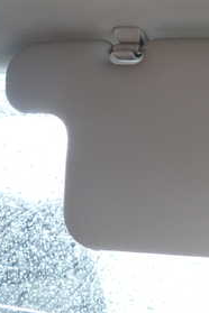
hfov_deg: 20.4
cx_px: 322
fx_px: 488
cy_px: 91
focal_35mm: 56
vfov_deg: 35.1
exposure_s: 1/40
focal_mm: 4.5
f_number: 2
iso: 200
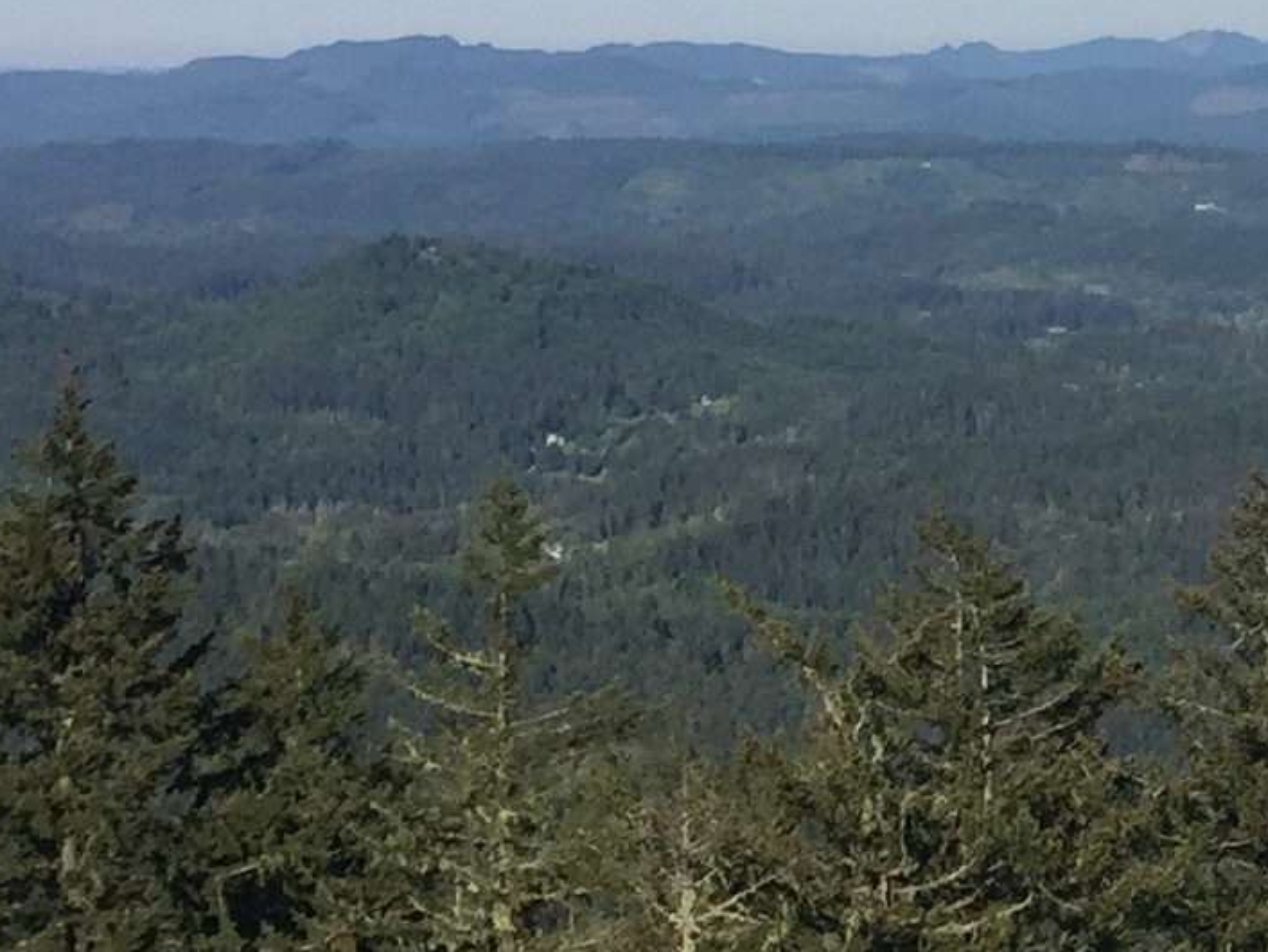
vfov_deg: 11.1
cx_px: 2022
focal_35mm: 134
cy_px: 262
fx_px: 4910
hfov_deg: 13.7
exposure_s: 1/2825
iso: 32
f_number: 2.2
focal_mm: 4.15
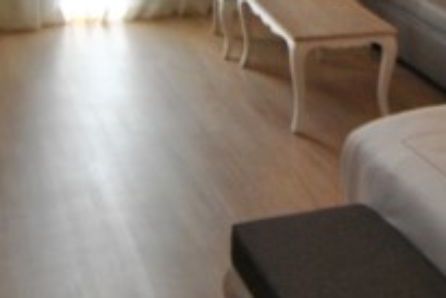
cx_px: 480
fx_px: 1041
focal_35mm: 84
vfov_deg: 15.4
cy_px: -111
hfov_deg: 22.9
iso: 200
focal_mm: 10
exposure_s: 1/60
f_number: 3.5
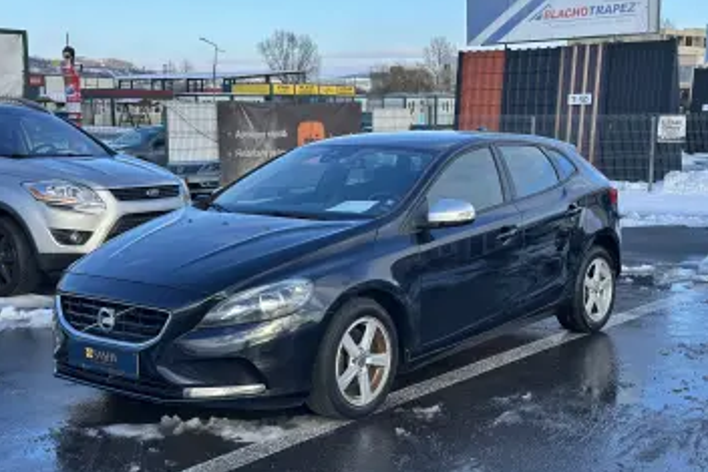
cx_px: 358
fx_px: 1003
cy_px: 241
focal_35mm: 51
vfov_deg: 26.5
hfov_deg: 38.9
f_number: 1.78
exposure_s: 1/1453
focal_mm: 6.86
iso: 80
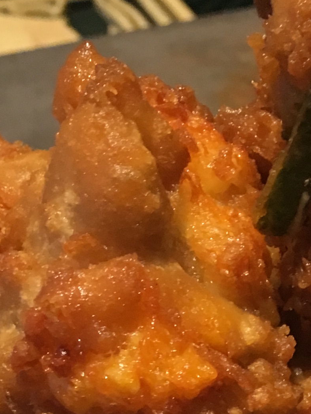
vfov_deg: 15.3
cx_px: 447
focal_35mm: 112
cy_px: 728
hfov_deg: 12.6
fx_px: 1342
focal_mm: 4.15
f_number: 2.2
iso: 100
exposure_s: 1/30
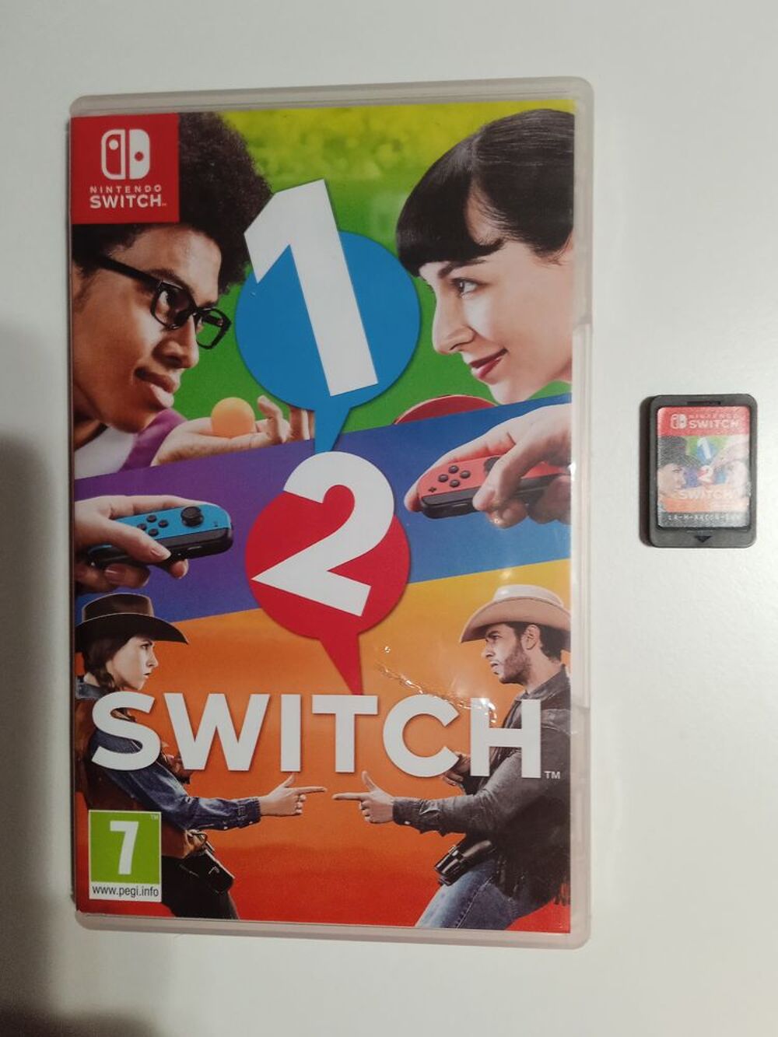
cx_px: 389
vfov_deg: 63.4
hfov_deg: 49.8
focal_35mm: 28
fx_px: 839
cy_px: 518
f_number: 2.2
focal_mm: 3.43
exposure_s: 1/20
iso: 838
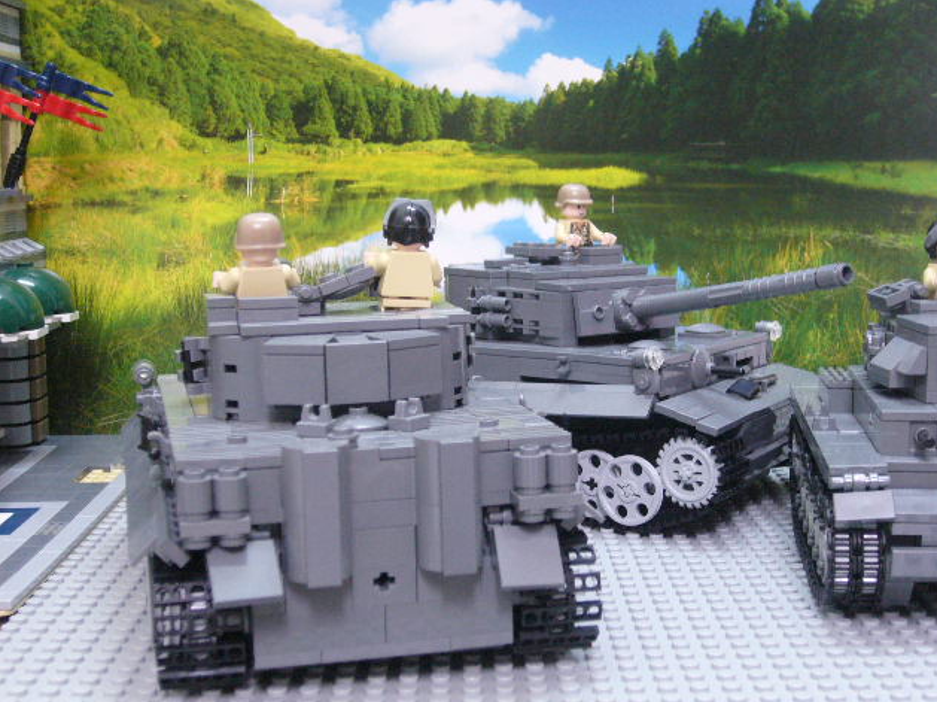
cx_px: 475
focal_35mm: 56
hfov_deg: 34.4
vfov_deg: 26.1
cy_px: 356
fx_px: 1515
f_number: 3.5
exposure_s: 1/8
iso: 200
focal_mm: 9.1
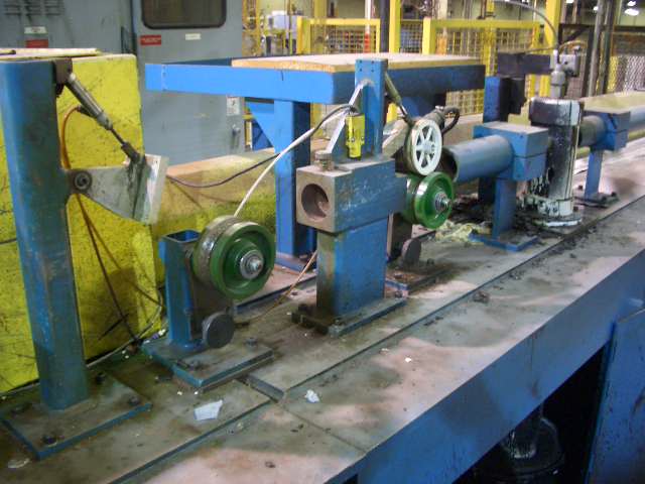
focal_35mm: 35
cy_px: 242
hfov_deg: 52.6
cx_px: 322
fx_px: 652
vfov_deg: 40.7
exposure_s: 1/8
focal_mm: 5.8
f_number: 2.6
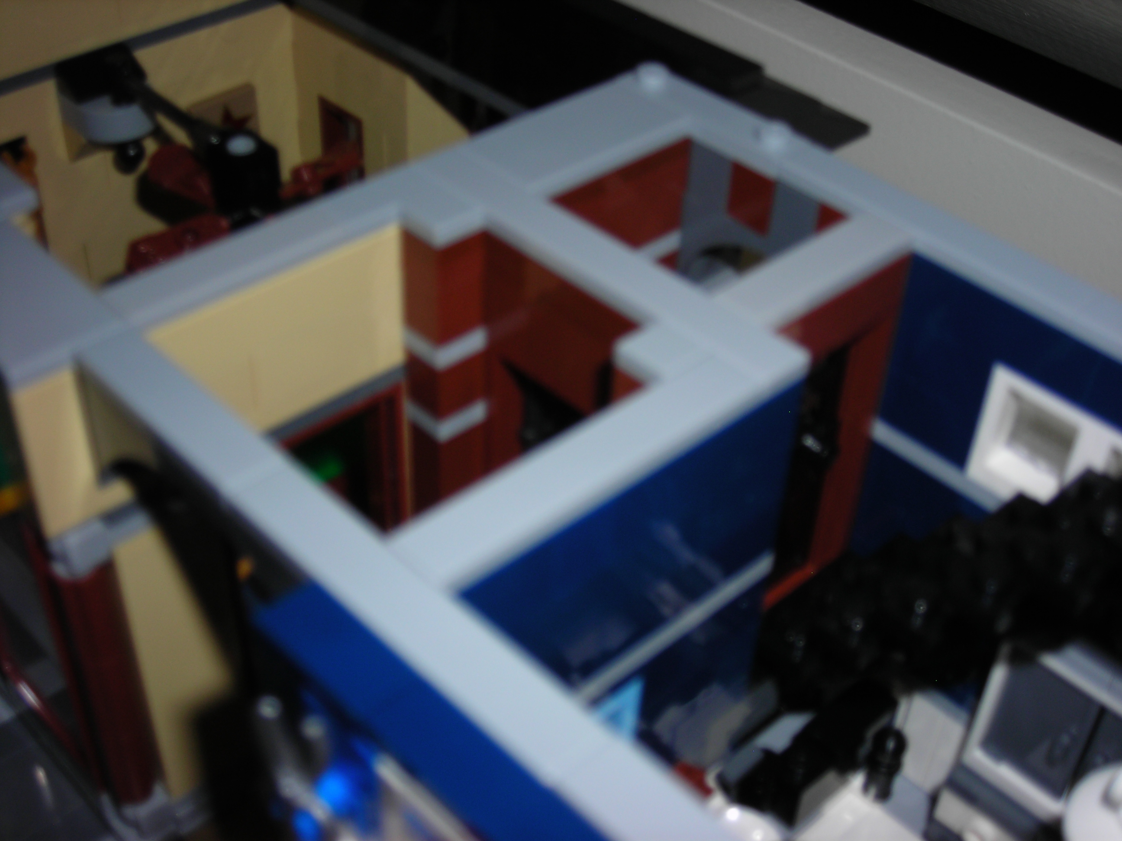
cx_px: 561
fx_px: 1523
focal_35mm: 47
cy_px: 420
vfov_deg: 30.9
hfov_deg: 40.4
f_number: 3.4
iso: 50
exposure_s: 1/60.1
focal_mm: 7.8
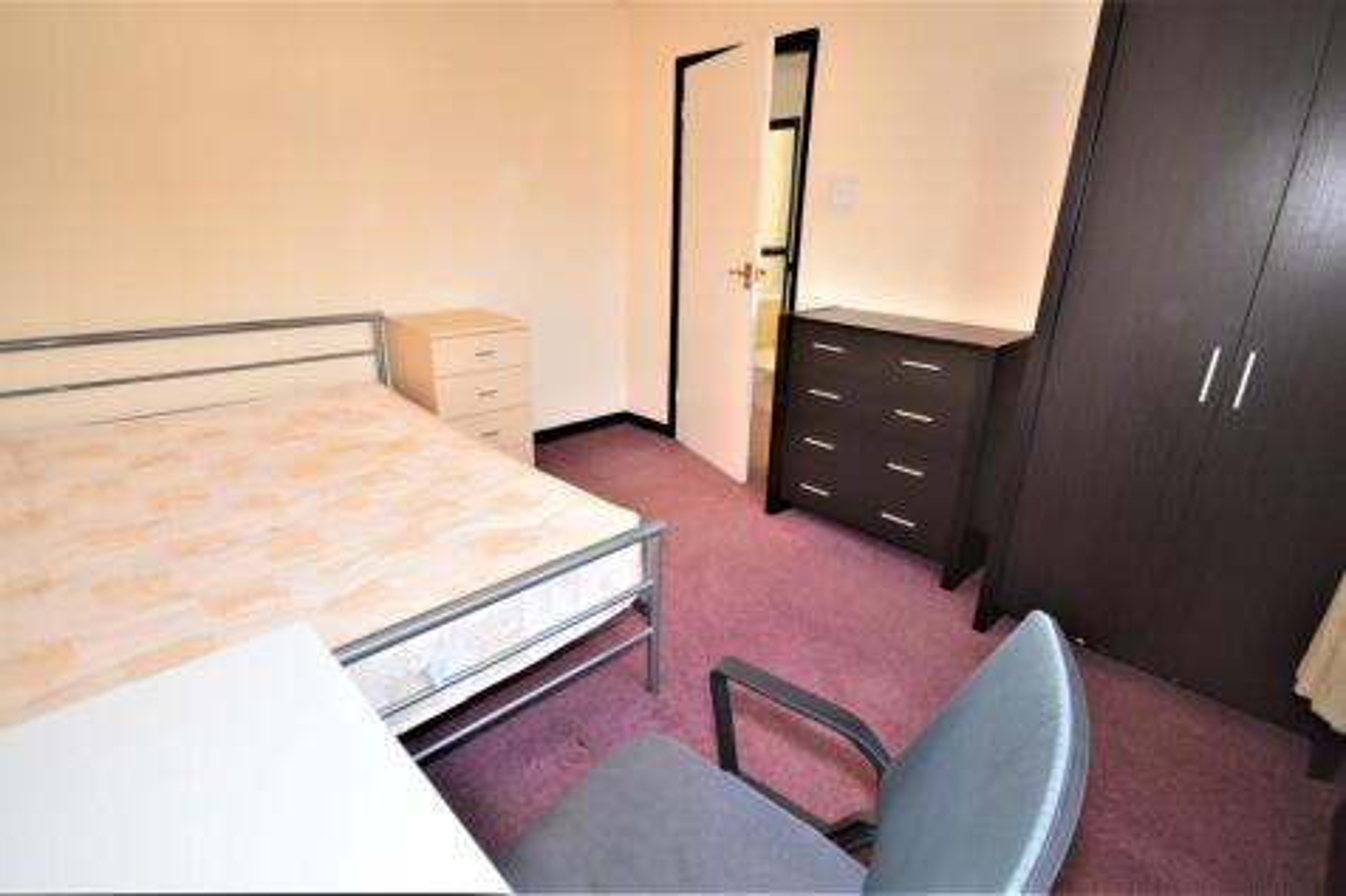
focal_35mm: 16
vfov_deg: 72.0
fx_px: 617
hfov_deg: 95.0
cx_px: 673
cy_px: 448
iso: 560
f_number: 4.2
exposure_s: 1/60
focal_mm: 11
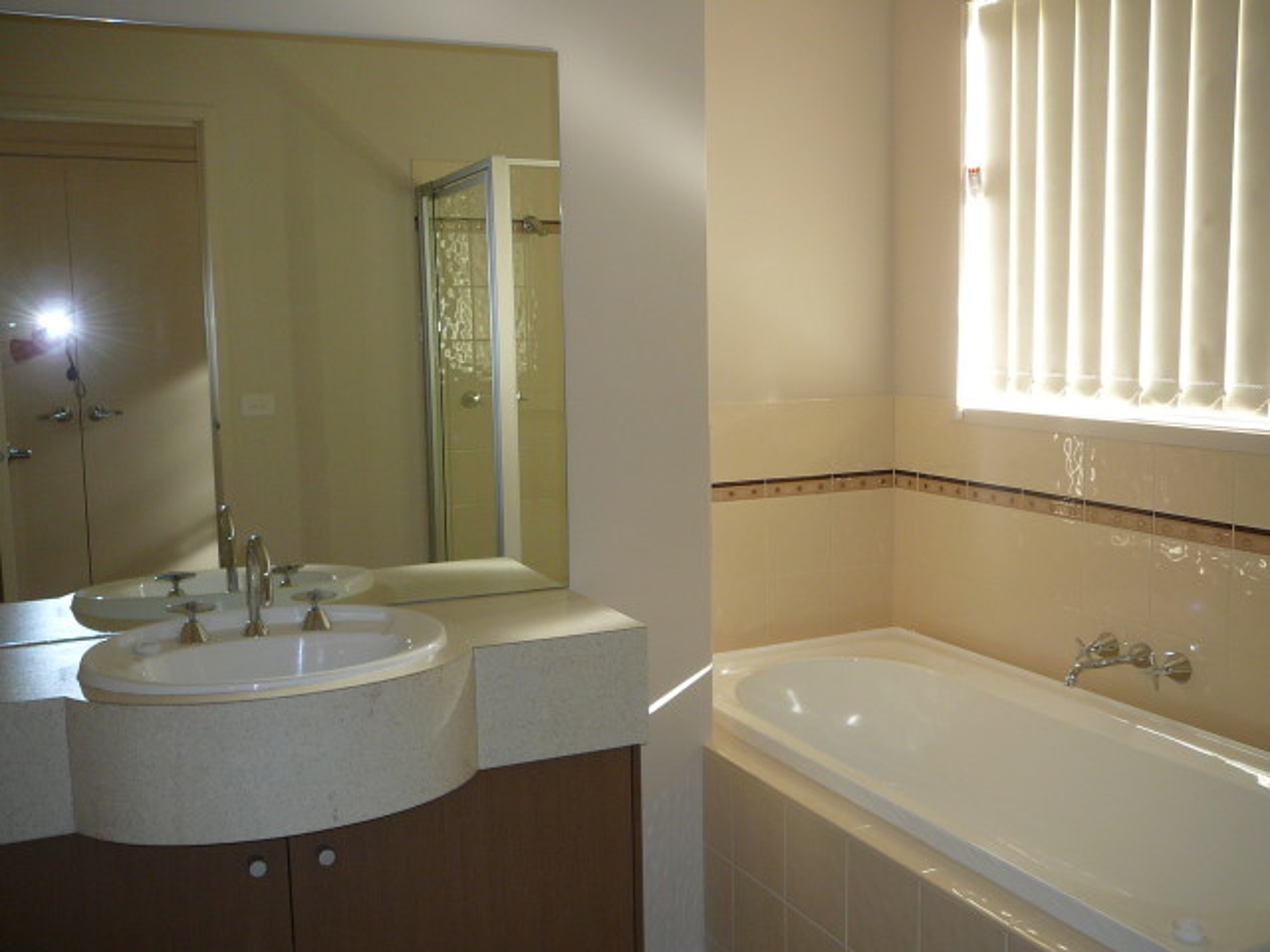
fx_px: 1284
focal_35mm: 35
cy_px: 476
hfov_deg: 52.6
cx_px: 635
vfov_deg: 40.7
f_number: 2.8
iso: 100
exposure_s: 1/30
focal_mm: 5.2
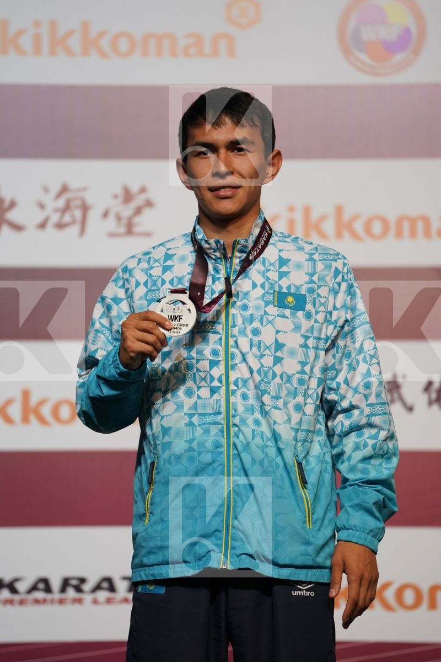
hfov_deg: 7.3
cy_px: 331
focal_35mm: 187
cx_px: 220
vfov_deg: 11.0
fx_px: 3436
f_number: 2.8
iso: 640
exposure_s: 1/250
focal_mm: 187
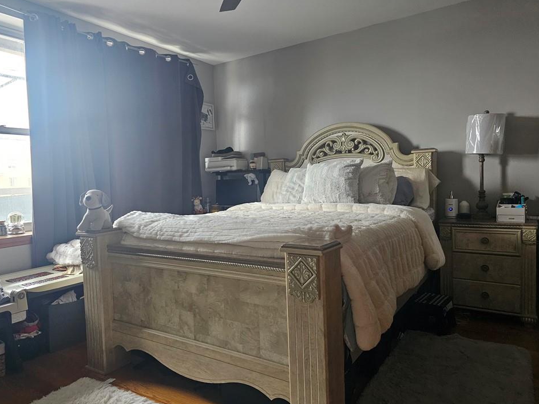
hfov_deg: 69.4
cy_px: 204
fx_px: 389
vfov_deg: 54.9
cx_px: 259
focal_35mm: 25
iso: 1000
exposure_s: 1/120
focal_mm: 6.3
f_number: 1.7
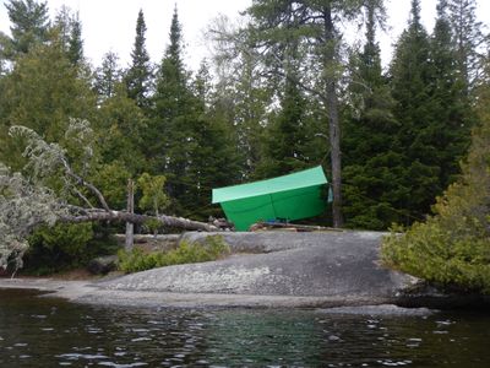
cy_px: 184
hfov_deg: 39.7
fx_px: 679
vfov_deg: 30.3
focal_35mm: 48
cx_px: 245
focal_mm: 8.5
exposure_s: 1/250
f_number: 4.3
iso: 125
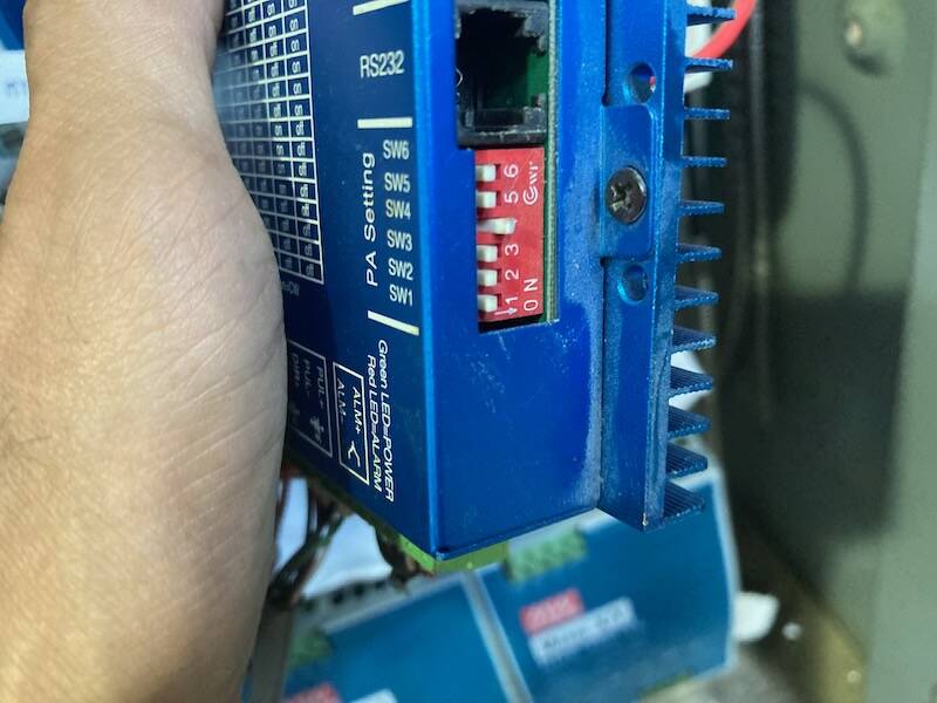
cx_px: 468
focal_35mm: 28
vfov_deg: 49.7
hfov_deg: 63.4
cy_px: 352
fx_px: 758
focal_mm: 3.99
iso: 320
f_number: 1.8
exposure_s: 1/30
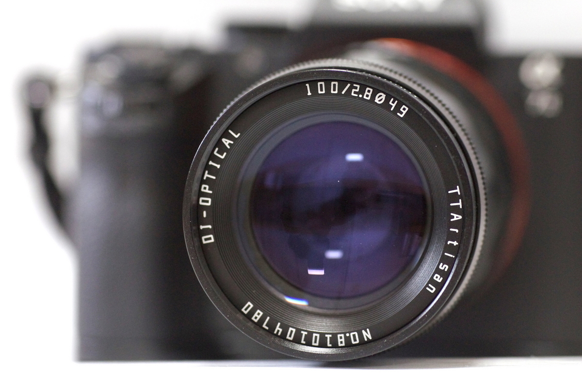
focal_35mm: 105
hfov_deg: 19.5
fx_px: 1697
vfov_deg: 13.0
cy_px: 194
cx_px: 291
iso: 2500
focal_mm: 70
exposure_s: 1/60
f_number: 3.5
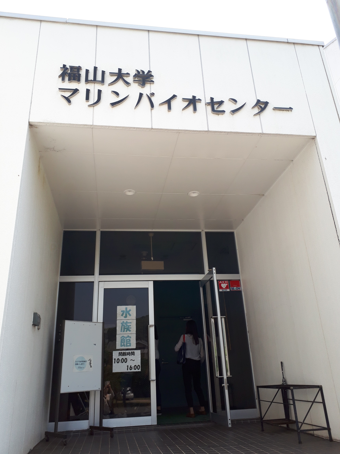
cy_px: 227
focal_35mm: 27
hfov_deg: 51.4
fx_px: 354
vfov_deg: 65.3
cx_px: 170
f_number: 1.9
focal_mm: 3.6
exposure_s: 1/595
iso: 40
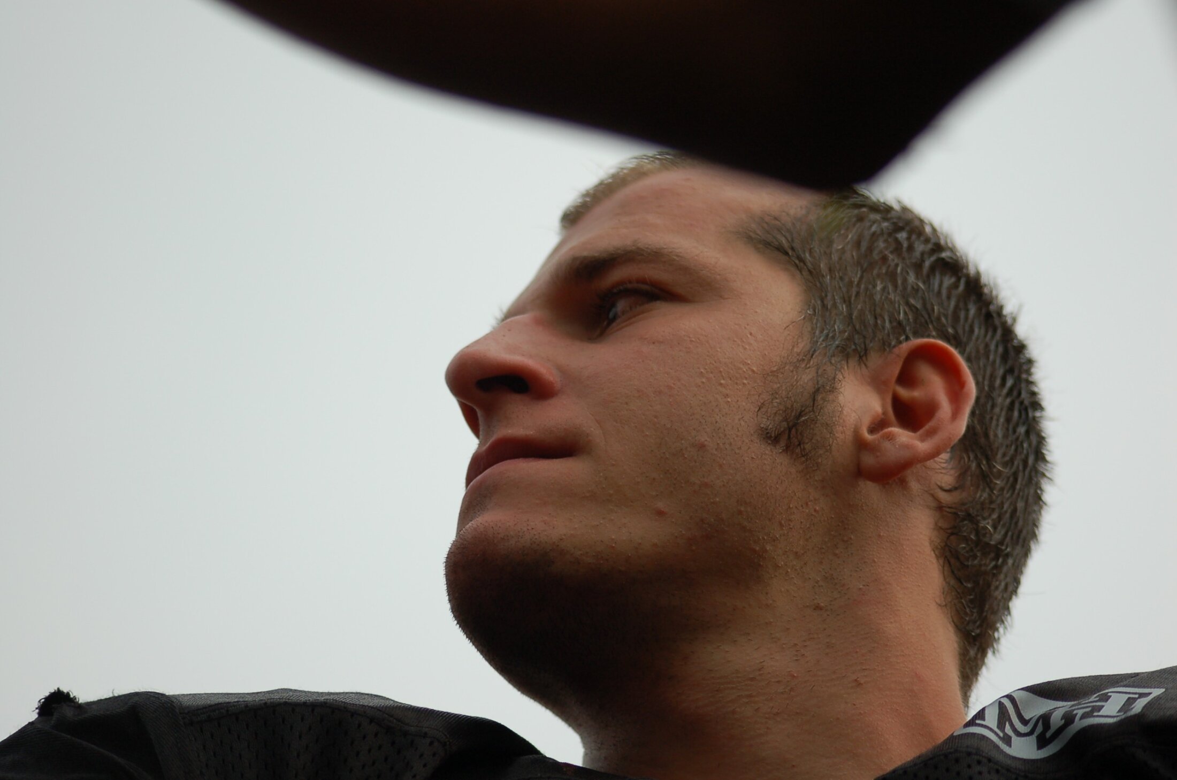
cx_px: 588
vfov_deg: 10.6
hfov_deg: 15.9
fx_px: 4210
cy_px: 390
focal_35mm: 129
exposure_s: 1/1000
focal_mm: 86
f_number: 4
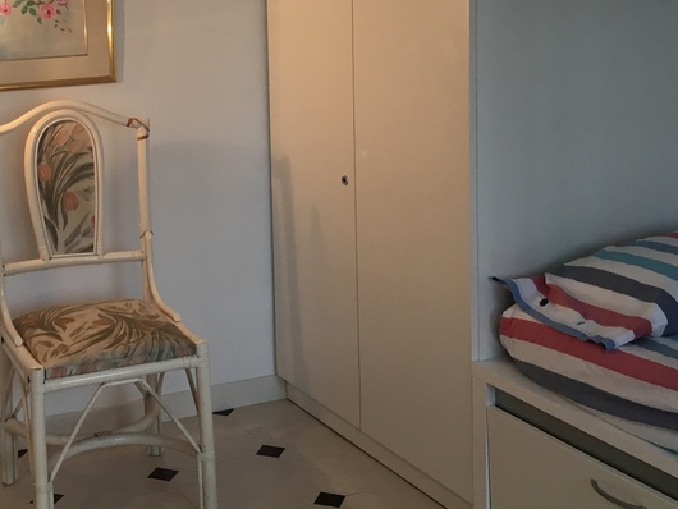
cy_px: 114
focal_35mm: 56
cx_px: 164
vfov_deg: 25.7
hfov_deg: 33.6
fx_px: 1097
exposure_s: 1/33
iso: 32
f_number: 2.2
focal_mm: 4.15
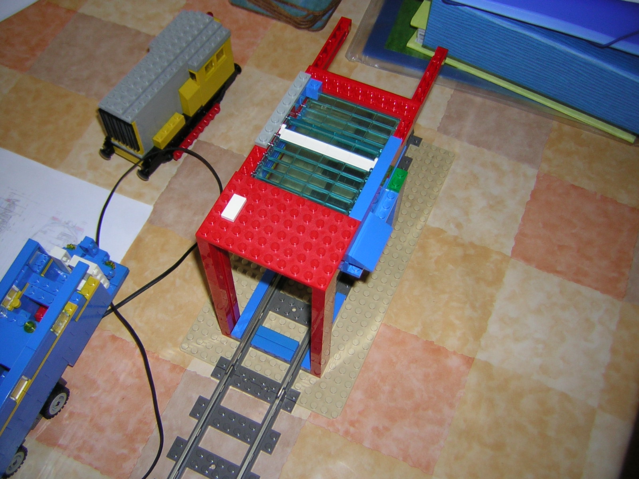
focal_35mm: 36
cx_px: 320
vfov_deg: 39.7
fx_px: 665
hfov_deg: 51.4
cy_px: 240
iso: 50
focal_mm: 4.7
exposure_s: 1/60.1
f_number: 2.6
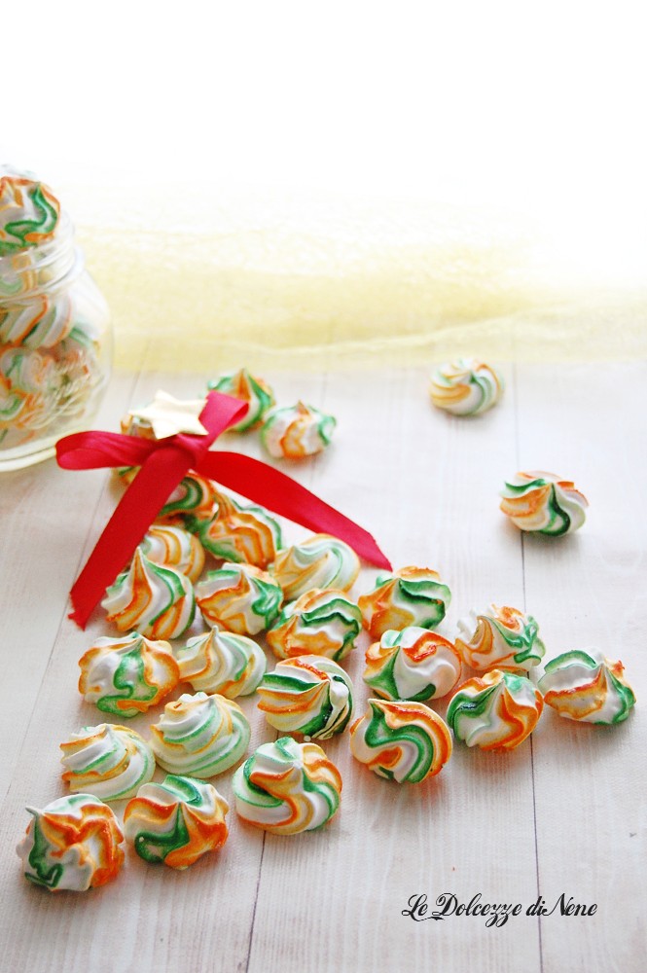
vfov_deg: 35.1
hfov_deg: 23.7
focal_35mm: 57
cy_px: 486
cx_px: 324
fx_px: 1539
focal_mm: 38
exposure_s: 1/8
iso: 800
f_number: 4.8
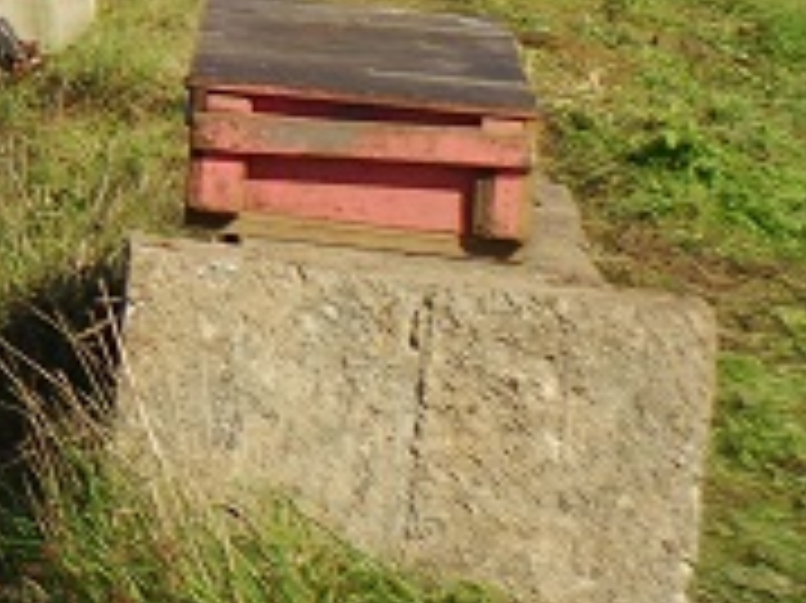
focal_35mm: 148
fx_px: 3444
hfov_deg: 11.8
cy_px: -423
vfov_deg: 9.6
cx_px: -851
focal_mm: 18
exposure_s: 1/1000
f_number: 5
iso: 100
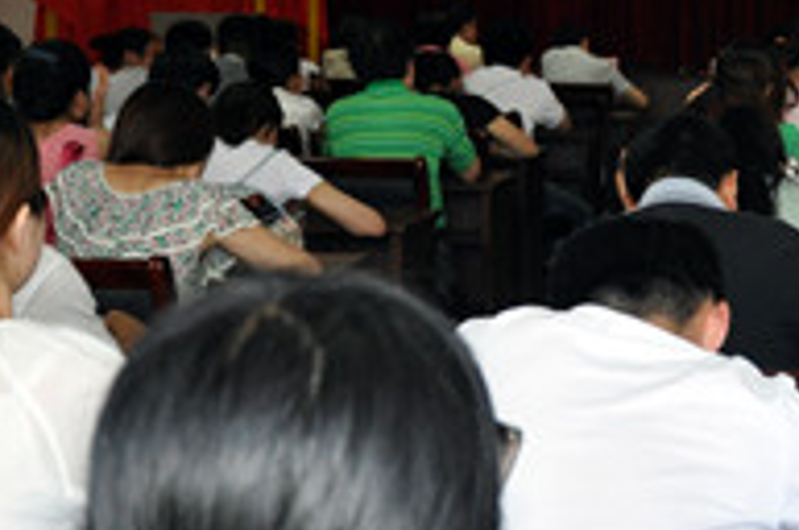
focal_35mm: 97
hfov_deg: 20.4
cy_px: 153
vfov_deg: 14.0
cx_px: 782
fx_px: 2156
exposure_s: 1/160
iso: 800
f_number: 4
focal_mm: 25
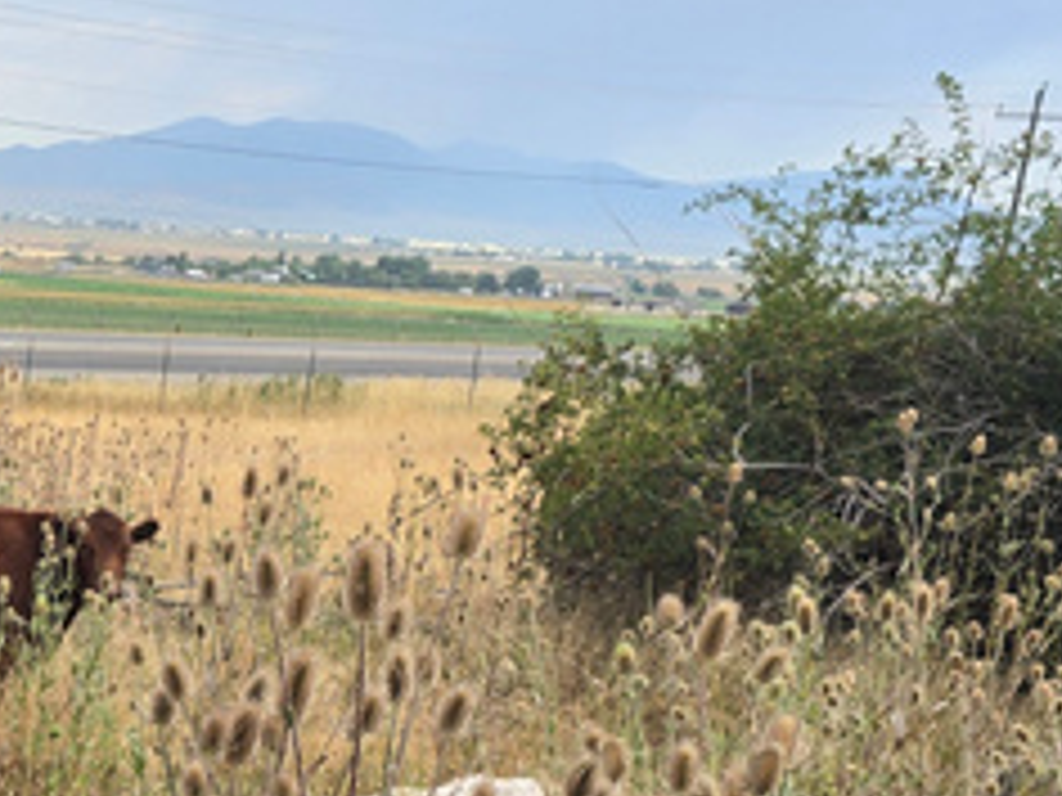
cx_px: -680
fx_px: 3068
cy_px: 1057
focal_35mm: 100
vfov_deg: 14.2
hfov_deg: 17.1
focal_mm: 6.3
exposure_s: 1/180
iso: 16
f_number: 1.7
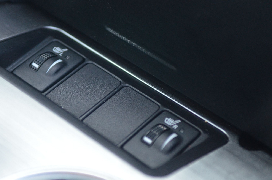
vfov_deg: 13.1
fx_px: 784
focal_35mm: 104
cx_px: 105
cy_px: 93
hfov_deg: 19.7
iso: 1600
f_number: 2.8
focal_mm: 50
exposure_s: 1/100
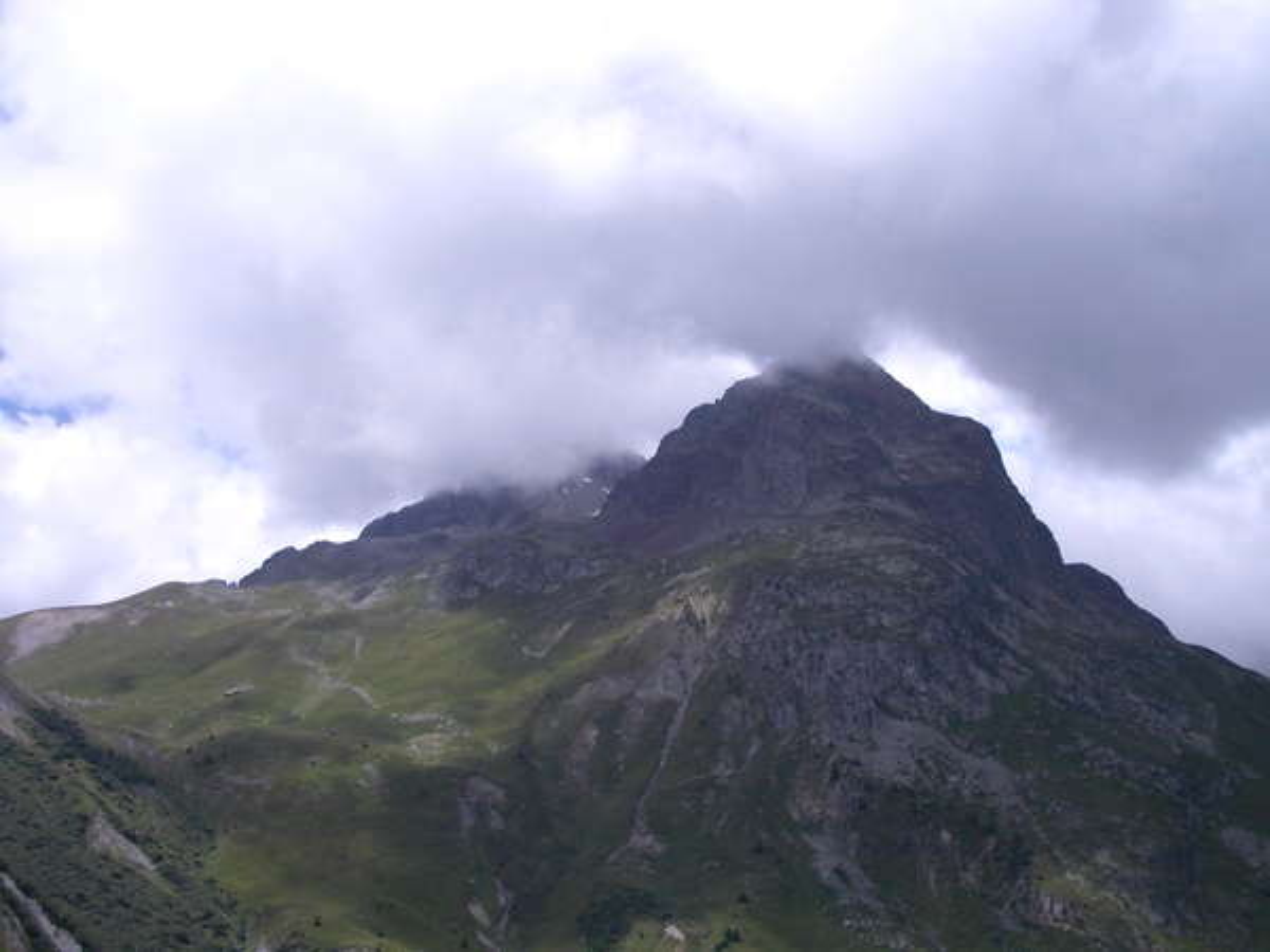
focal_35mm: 43
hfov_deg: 43.9
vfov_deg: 33.6
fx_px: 1578
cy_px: 476
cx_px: 635
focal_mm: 6.1
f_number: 6.5
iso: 80
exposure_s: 1/400
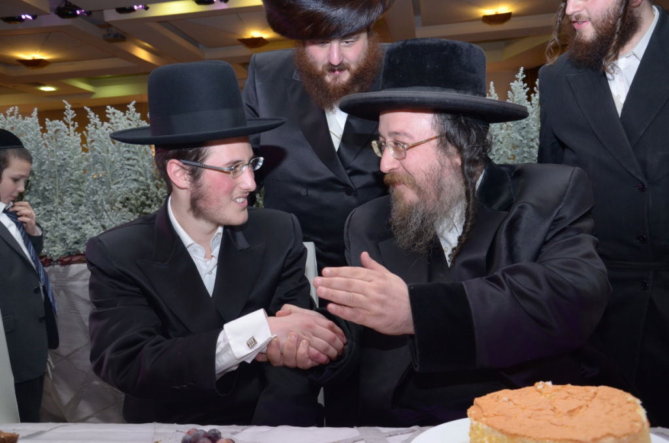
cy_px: 222
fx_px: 668
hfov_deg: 53.2
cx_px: 334
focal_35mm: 36
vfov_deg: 36.7
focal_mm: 24
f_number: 5.6
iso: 800
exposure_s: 1/100
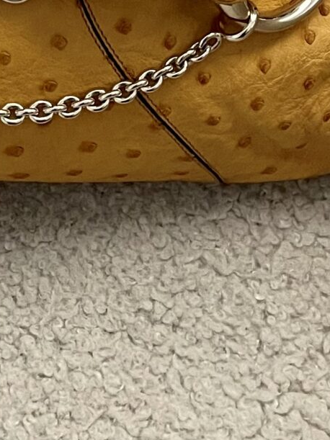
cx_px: 36
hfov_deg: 13.5
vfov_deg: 15.7
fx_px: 1386
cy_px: -323
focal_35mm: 109
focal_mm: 5.1
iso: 500
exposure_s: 1/46
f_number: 1.6
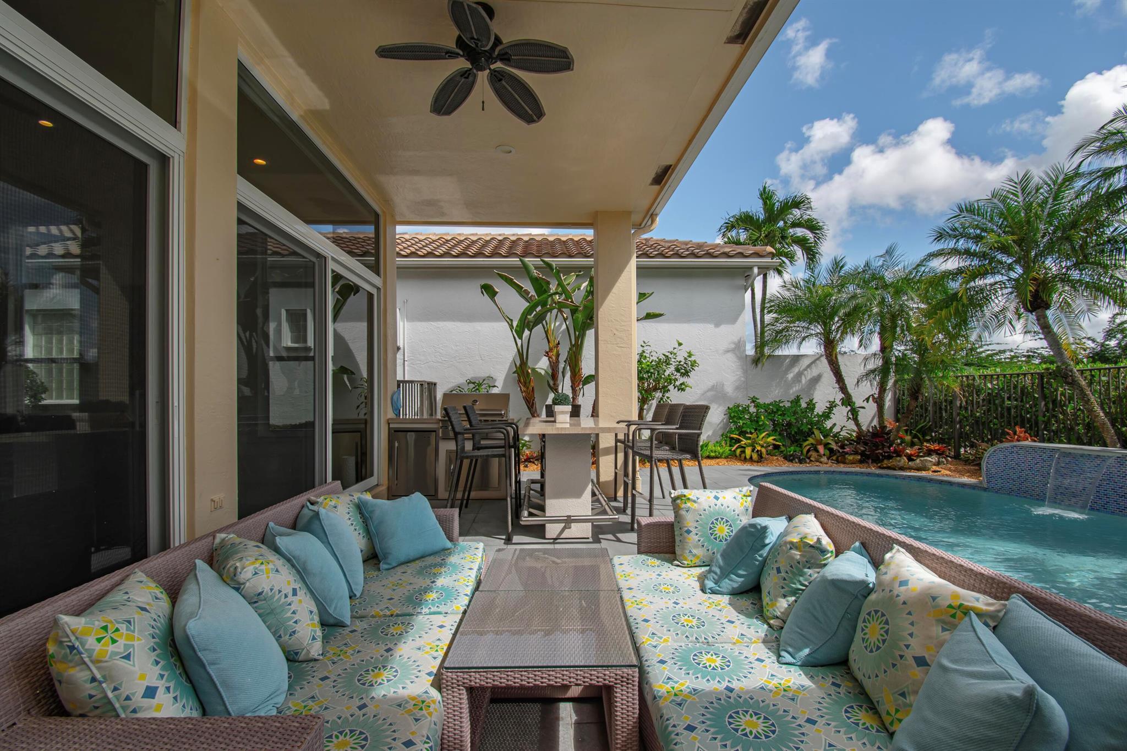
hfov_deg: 100.4
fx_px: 469
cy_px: 376
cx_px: 564
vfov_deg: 77.3
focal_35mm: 15
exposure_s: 1/200
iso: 100
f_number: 9
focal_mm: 10
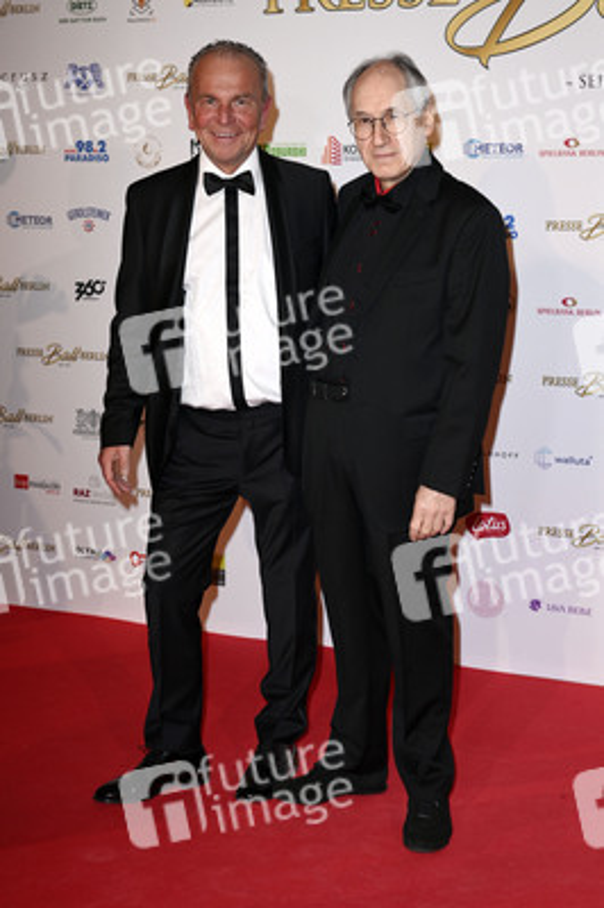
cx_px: 302
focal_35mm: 70
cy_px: 454
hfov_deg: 19.4
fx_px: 1765
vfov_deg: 28.9
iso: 1250
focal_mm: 70
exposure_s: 1/160
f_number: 5.6
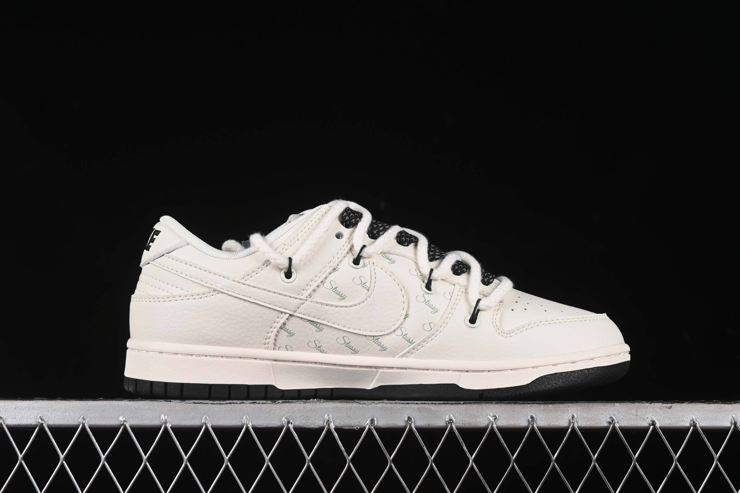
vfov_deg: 18.2
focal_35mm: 75
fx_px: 1542
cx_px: 370
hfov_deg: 27.0
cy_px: 246
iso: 160
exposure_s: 1/100
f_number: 8
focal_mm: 50
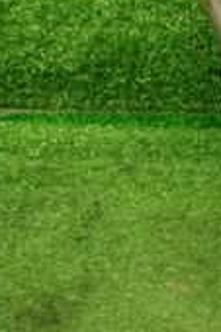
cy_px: 21
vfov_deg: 15.3
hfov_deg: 9.9
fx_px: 1218
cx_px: 377
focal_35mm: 132
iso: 400
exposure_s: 1/40
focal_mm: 6.37
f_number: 2.5
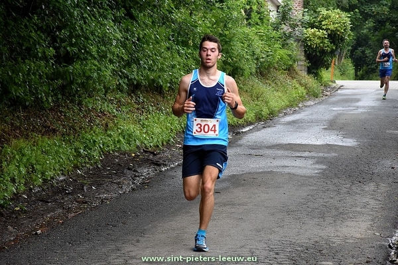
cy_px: 132
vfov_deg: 8.7
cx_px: 199
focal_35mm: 158
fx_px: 1741
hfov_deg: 13.0
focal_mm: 105
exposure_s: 1/500
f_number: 5.6
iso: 1000
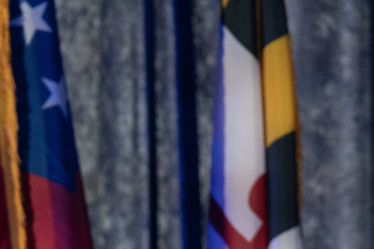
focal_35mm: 581
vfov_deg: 2.4
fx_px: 6037
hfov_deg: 3.5
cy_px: 502
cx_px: 504
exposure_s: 1/250
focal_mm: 144
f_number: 4
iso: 2500
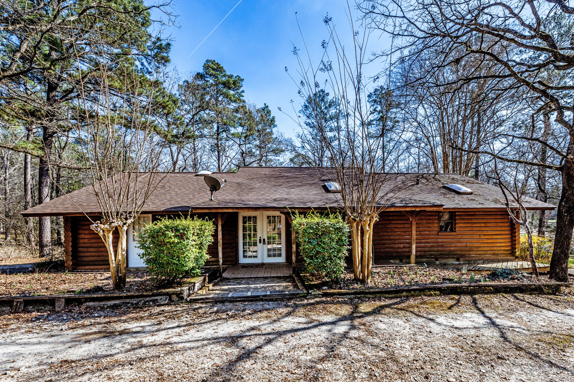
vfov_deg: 77.3
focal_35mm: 15
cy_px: 199
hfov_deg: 100.4
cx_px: 297
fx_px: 239
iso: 500
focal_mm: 14
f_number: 11
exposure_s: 1/500
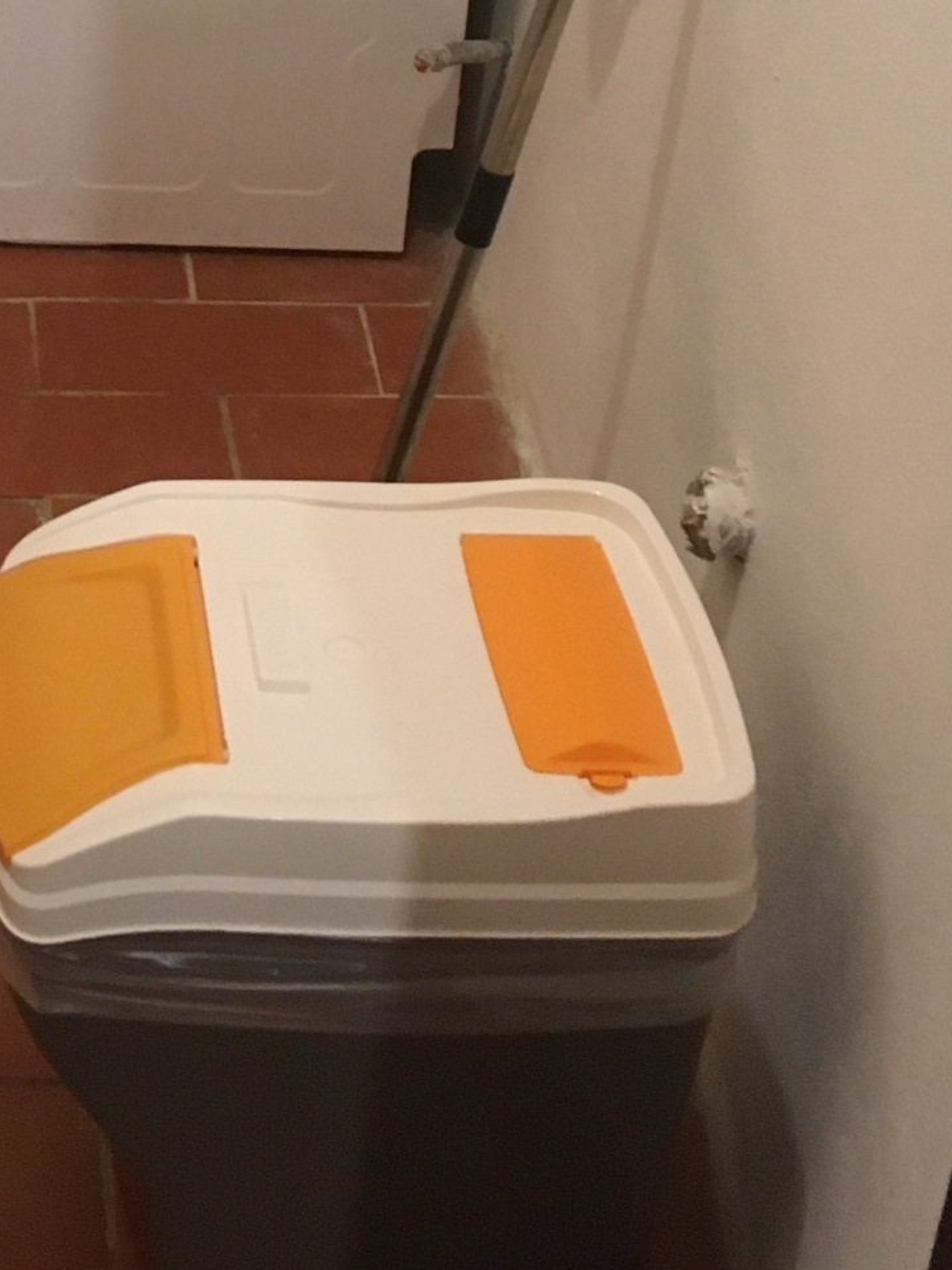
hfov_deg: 18.6
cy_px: -42
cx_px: -8
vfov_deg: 24.1
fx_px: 2824
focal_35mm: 77
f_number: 2.2
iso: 250
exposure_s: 1/33
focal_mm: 4.15
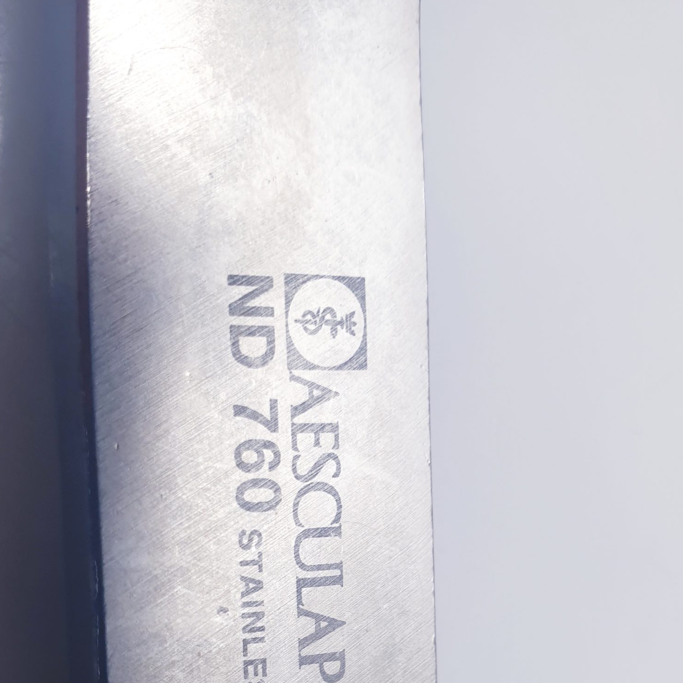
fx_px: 893
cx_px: 310
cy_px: 538
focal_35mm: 40
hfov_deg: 41.8
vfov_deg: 40.3
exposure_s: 1/50
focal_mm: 4.3
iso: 50
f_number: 2.4
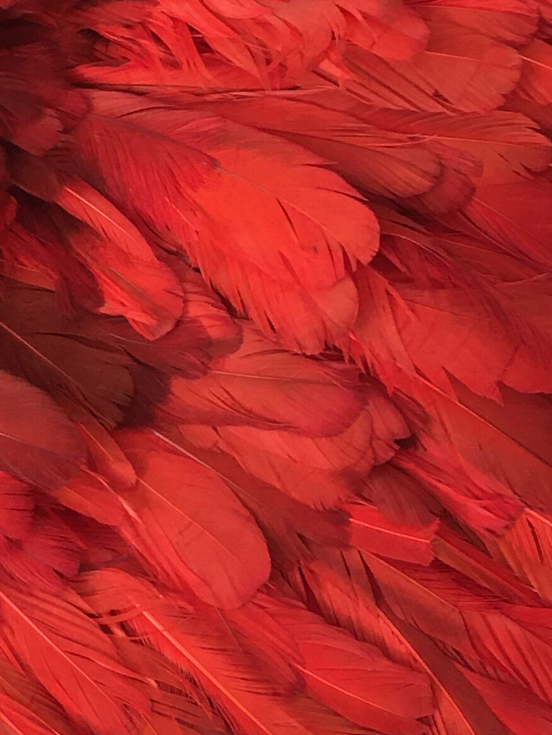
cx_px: -80
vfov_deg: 19.4
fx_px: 2126
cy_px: 124
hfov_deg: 14.4
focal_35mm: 100
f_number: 2.2
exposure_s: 1/17
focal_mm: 4.15
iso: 32
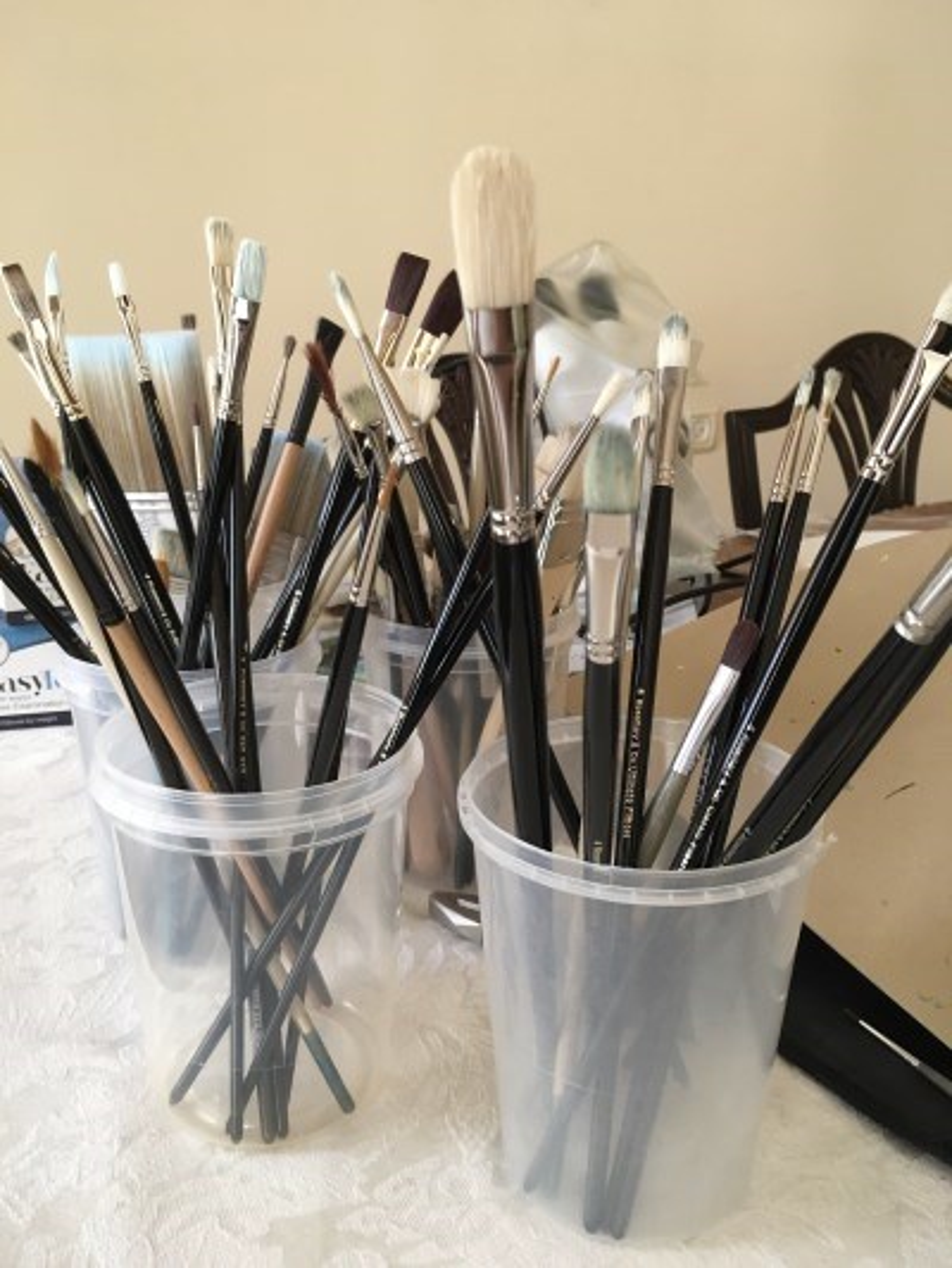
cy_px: 634
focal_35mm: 29
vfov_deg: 61.6
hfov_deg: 48.2
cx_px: 476
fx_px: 1063
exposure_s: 1/33
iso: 125
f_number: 2.2
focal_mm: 4.15
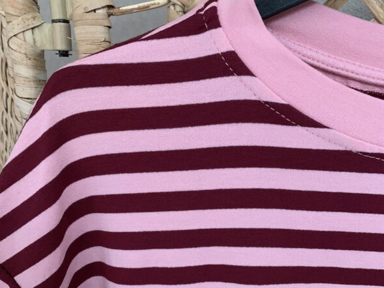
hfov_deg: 52.6
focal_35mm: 35
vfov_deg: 39.1
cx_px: 191
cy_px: 231
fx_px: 388
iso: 640
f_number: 1.8
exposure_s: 1/30
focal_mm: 4.25
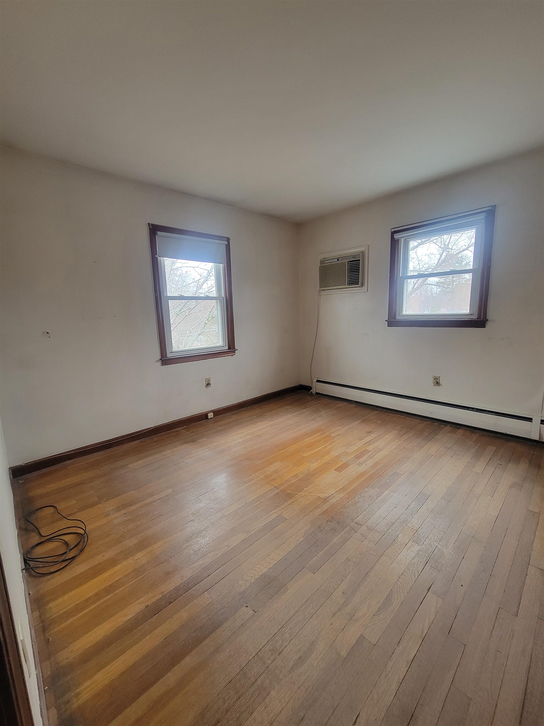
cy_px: 363
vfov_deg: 106.2
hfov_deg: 89.9
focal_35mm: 13
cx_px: 272
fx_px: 272
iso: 250
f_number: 2.2
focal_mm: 2.2
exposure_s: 1/60
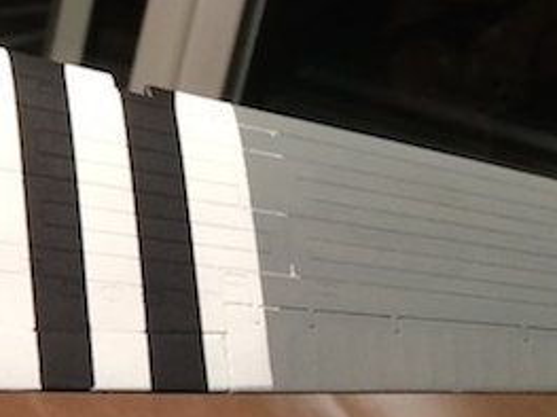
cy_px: 460
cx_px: -402
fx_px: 2010
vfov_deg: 11.7
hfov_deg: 14.2
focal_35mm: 125
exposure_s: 1/30
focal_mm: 4.12
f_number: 2.2
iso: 64
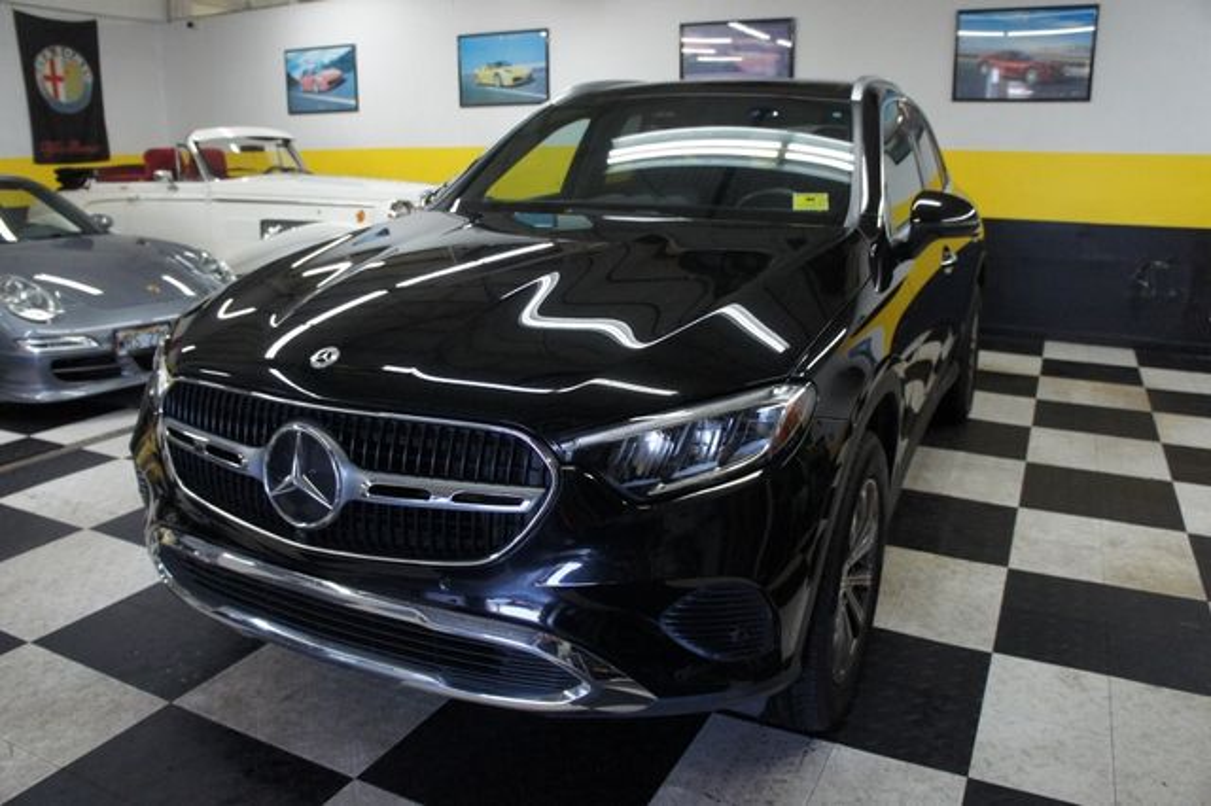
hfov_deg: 67.4
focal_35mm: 27
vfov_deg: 47.9
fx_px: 908
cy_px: 403
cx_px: 606
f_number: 3.5
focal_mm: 18
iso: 1600
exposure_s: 1/250
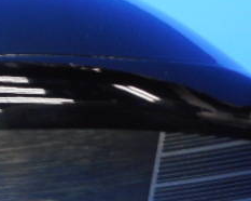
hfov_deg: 27.7
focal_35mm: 67
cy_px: 184
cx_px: 45
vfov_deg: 22.2
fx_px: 497
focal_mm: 4.5
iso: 180
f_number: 3.7
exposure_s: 1/30
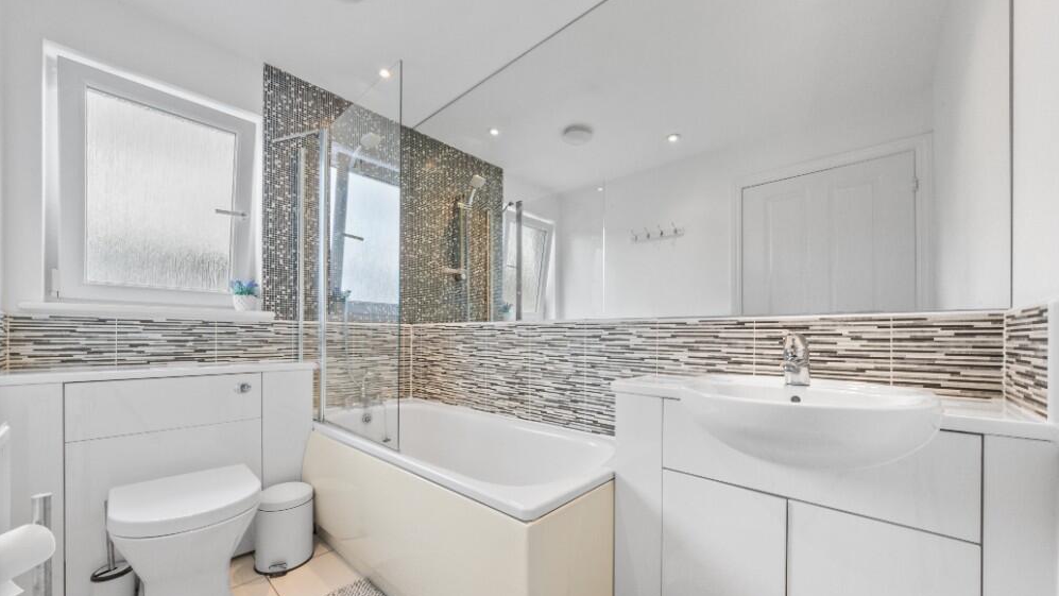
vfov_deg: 74.1
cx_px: 541
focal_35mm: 14
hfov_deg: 106.8
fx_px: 393
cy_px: 327
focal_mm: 13
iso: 800
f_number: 22
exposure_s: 1/3
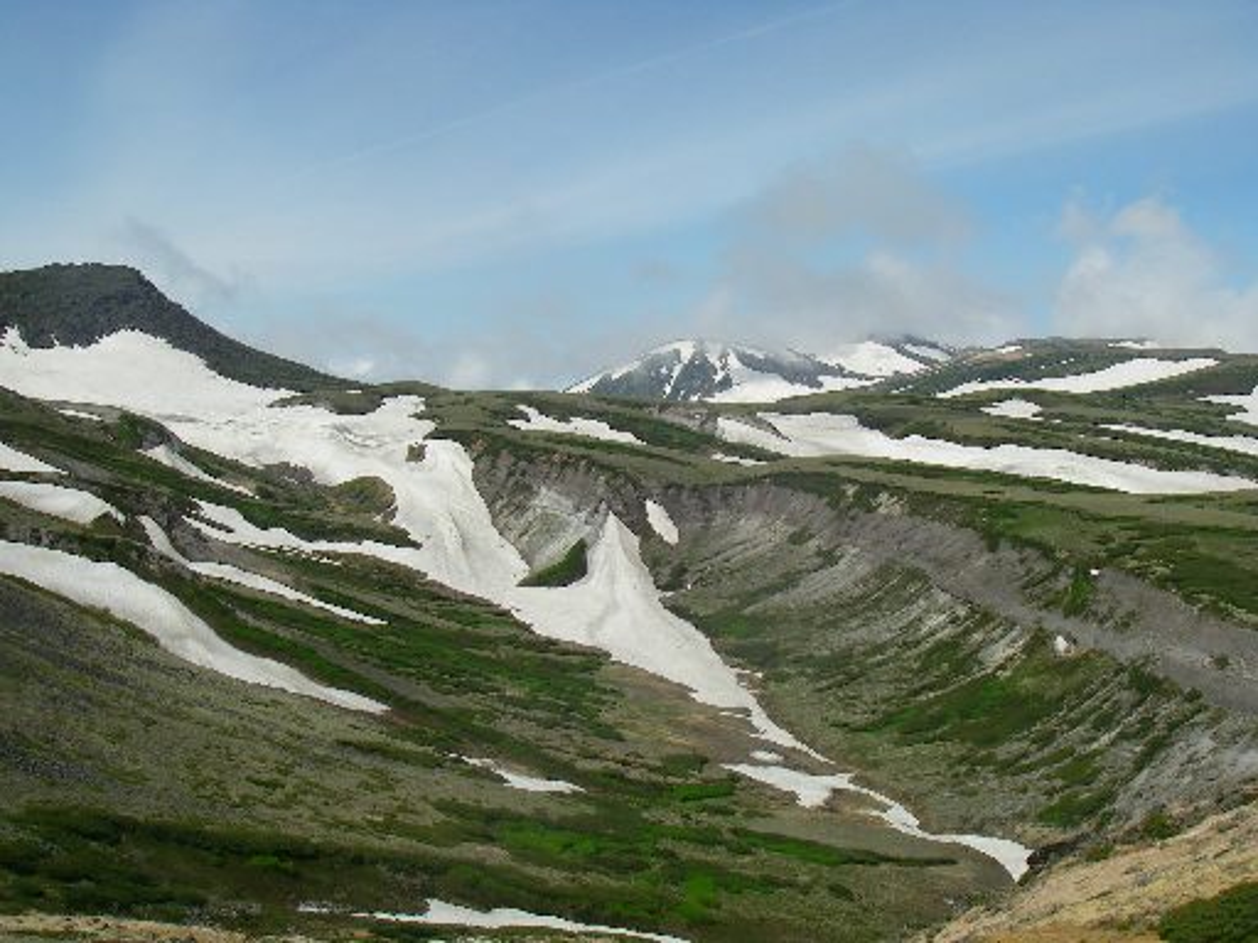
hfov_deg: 49.0
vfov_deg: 37.7
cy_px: 472
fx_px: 1381
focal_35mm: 38
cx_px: 629
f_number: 6.6
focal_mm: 6.3
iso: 64
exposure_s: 1/400
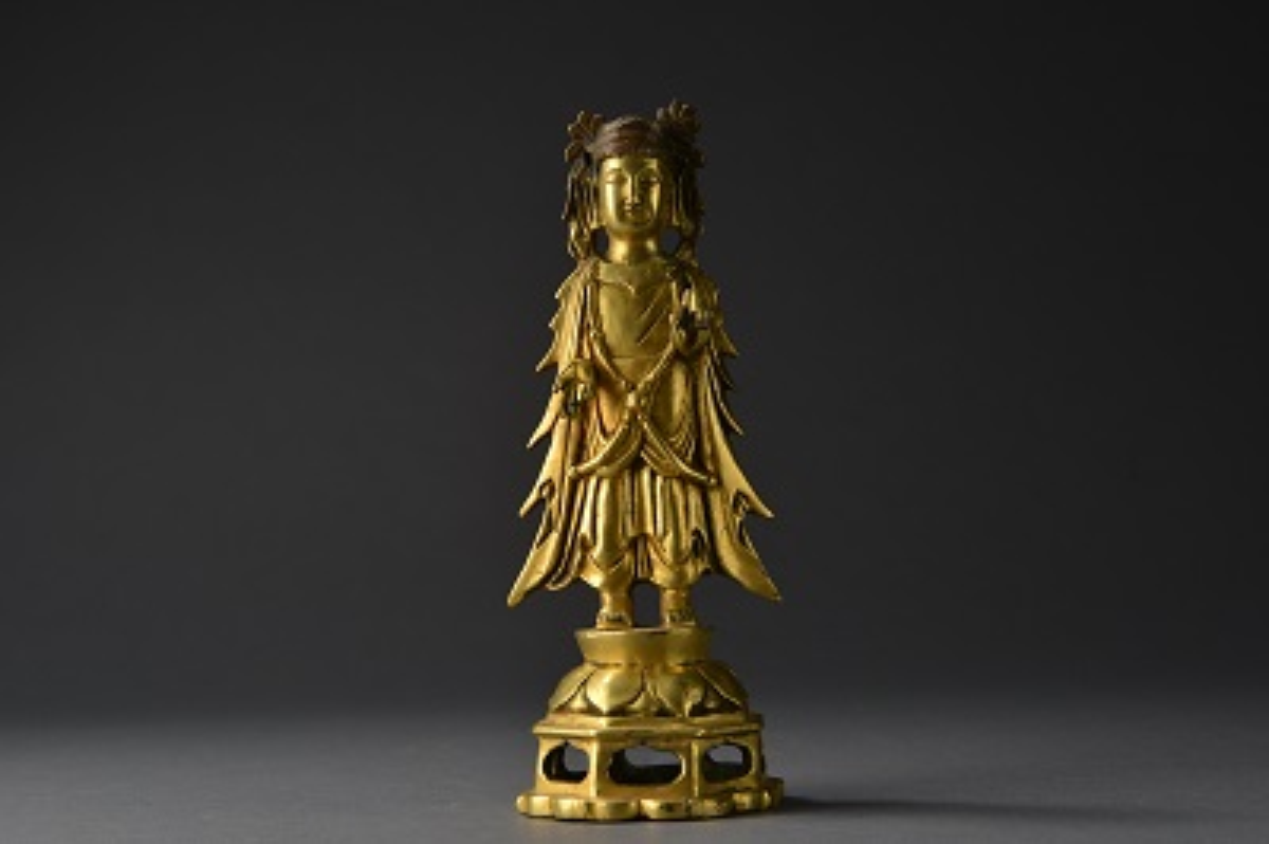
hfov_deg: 34.5
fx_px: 2043
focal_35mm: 58
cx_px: 634
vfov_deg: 23.3
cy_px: 422
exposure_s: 1/13
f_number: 11
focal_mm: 58
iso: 400
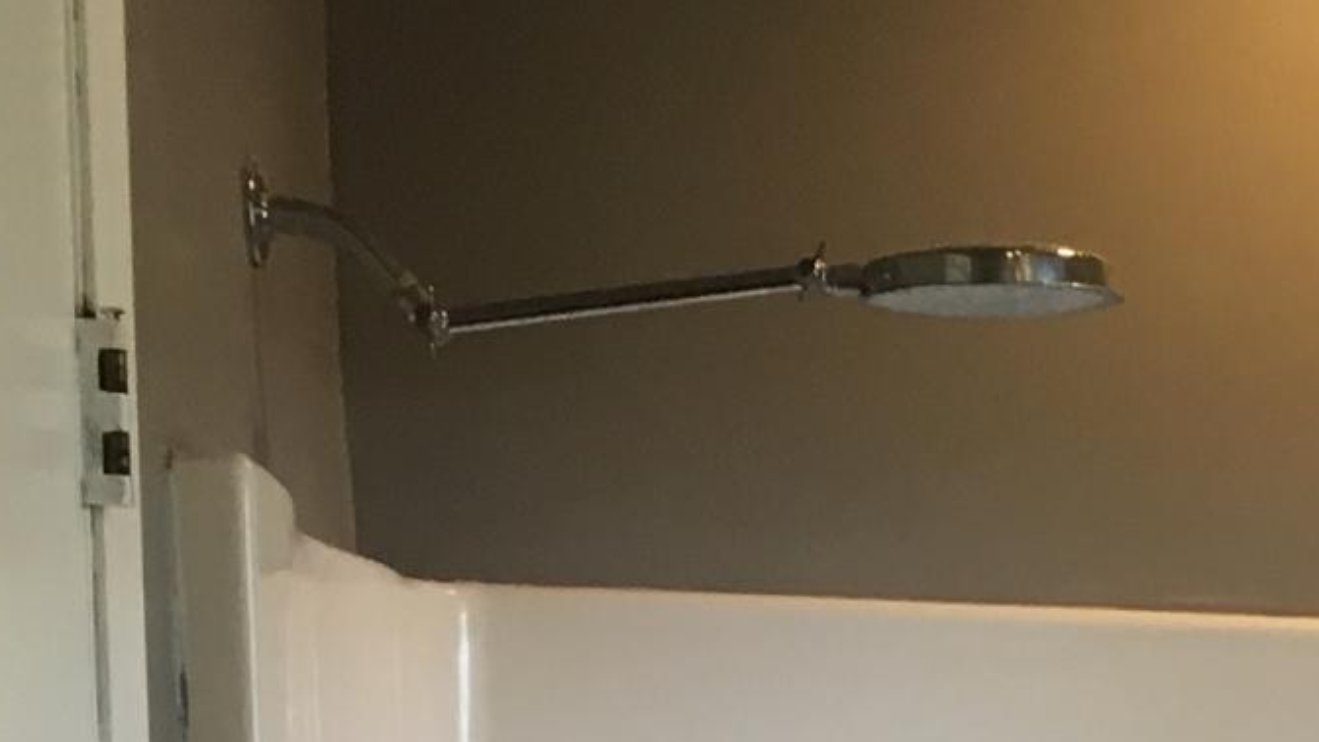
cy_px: 1735
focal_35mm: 141
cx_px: 2043
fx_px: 4931
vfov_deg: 8.0
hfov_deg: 14.2
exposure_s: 1/33
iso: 64
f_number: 2.2
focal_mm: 4.15
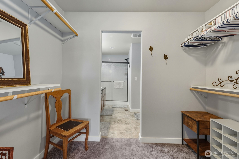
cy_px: 80
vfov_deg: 81.2
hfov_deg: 104.3
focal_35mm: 14
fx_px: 93
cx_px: 120
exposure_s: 1/80
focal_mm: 14
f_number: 9
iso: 400
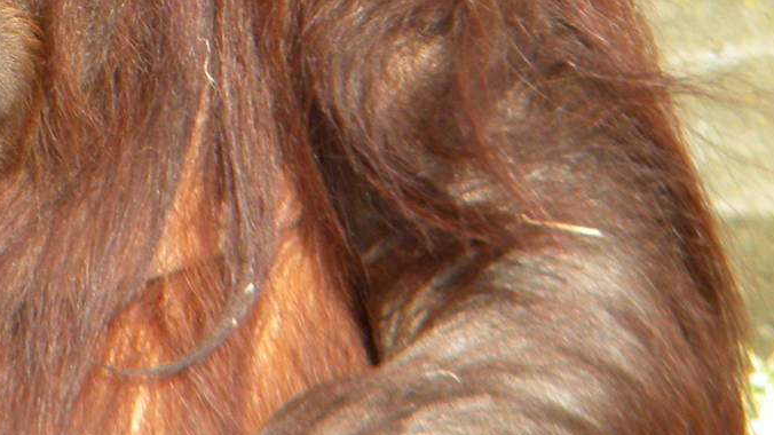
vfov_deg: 1.1
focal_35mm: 1068
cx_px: -116
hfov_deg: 2.0
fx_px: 21916
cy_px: -29
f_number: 5.4
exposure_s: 1/250
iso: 132
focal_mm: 75
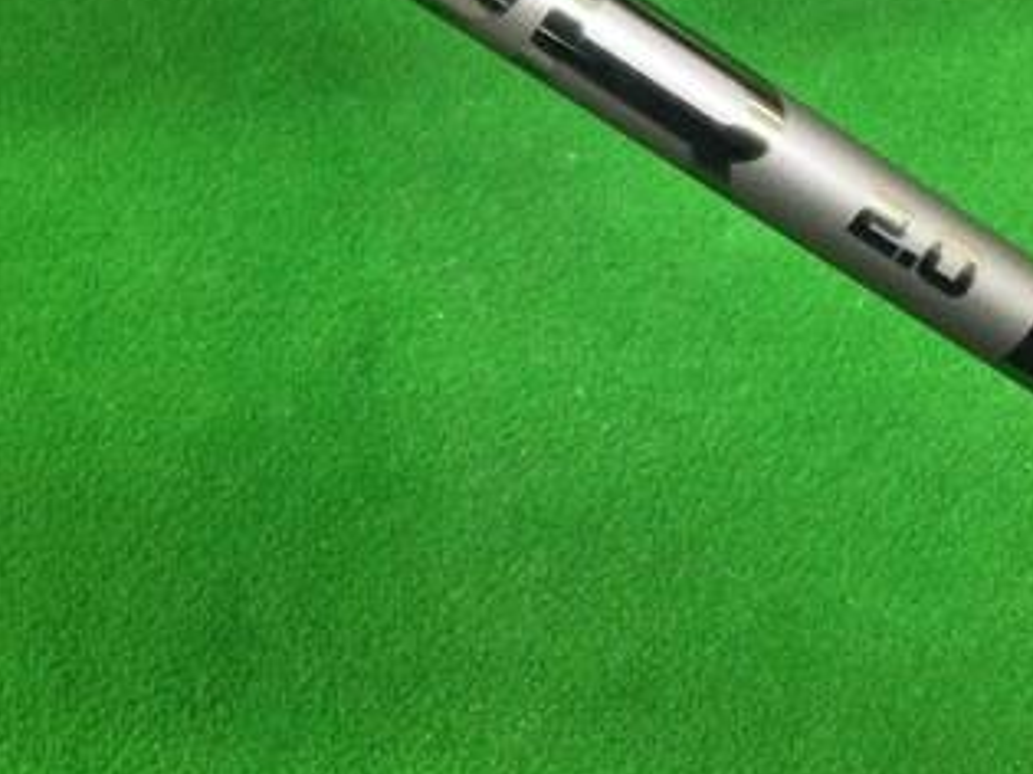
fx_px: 1879
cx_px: 626
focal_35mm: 63
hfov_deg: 30.6
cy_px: 105
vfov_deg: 22.8
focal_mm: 3.3
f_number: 2.4
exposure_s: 1/30
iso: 200
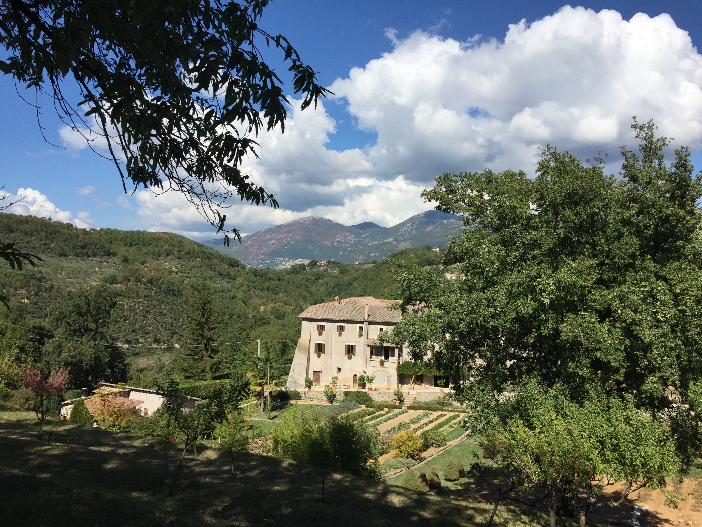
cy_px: 264
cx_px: 351
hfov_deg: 61.7
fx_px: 588
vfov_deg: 48.2
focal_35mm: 29
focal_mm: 4.15
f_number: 2.2
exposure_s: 1/3300
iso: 32
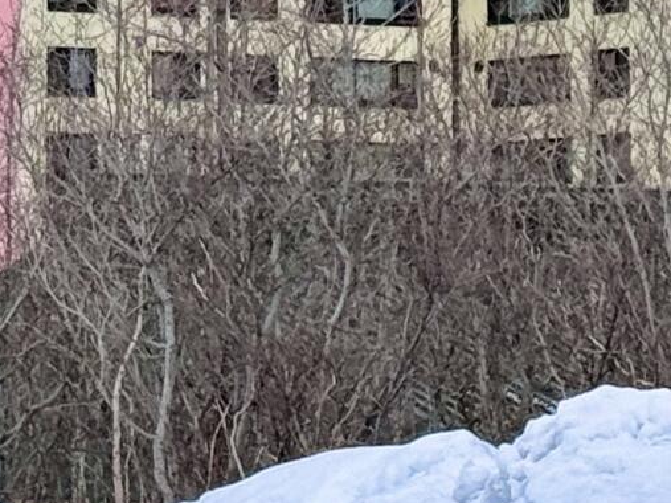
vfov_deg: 5.2
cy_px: -300
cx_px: -139
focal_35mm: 284
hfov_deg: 6.9
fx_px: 5504
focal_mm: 6.76
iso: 64
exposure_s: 1/3425
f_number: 1.78
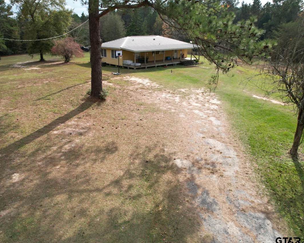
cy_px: 122
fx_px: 225
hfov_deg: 67.7
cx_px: 128
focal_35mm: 25
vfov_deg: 56.8
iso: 110
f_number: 2.8
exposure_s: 1/1000
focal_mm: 8.38
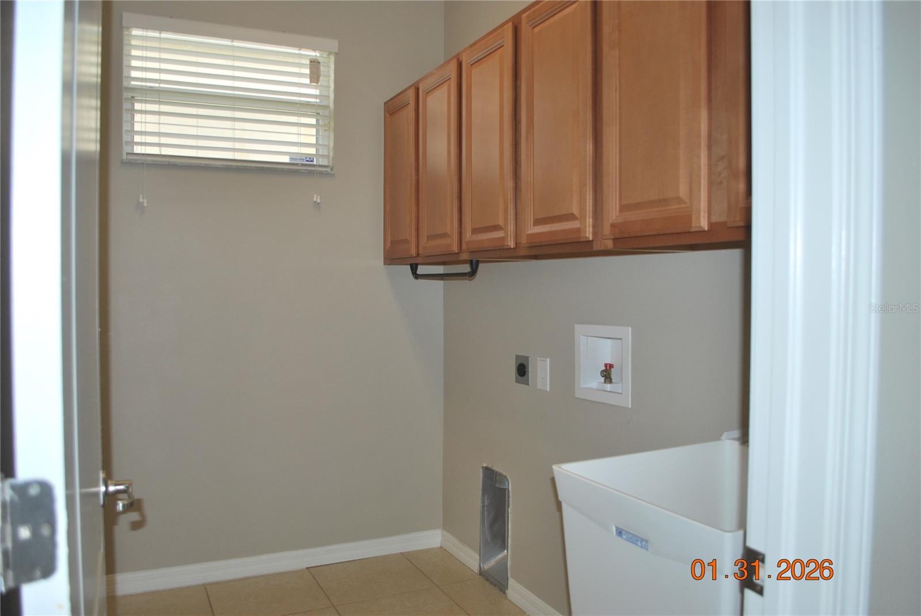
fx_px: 691
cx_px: 460
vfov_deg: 48.0
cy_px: 308
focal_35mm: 27
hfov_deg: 67.3
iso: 200
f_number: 3.5
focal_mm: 18
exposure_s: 1/60
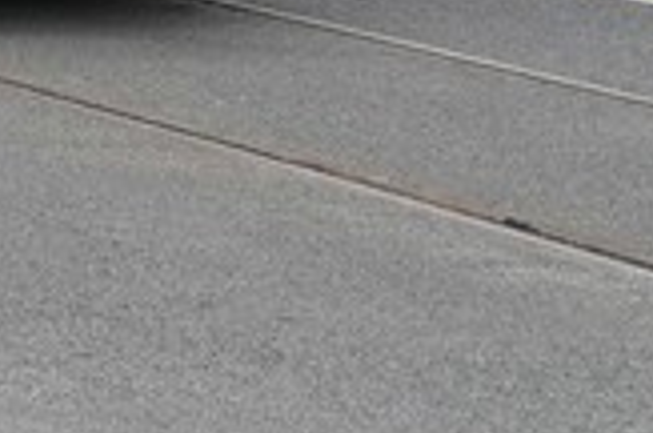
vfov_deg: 4.5
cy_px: -712
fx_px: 5359
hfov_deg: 6.8
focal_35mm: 296
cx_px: -449
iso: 200
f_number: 6.3
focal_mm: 47
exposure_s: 1/125
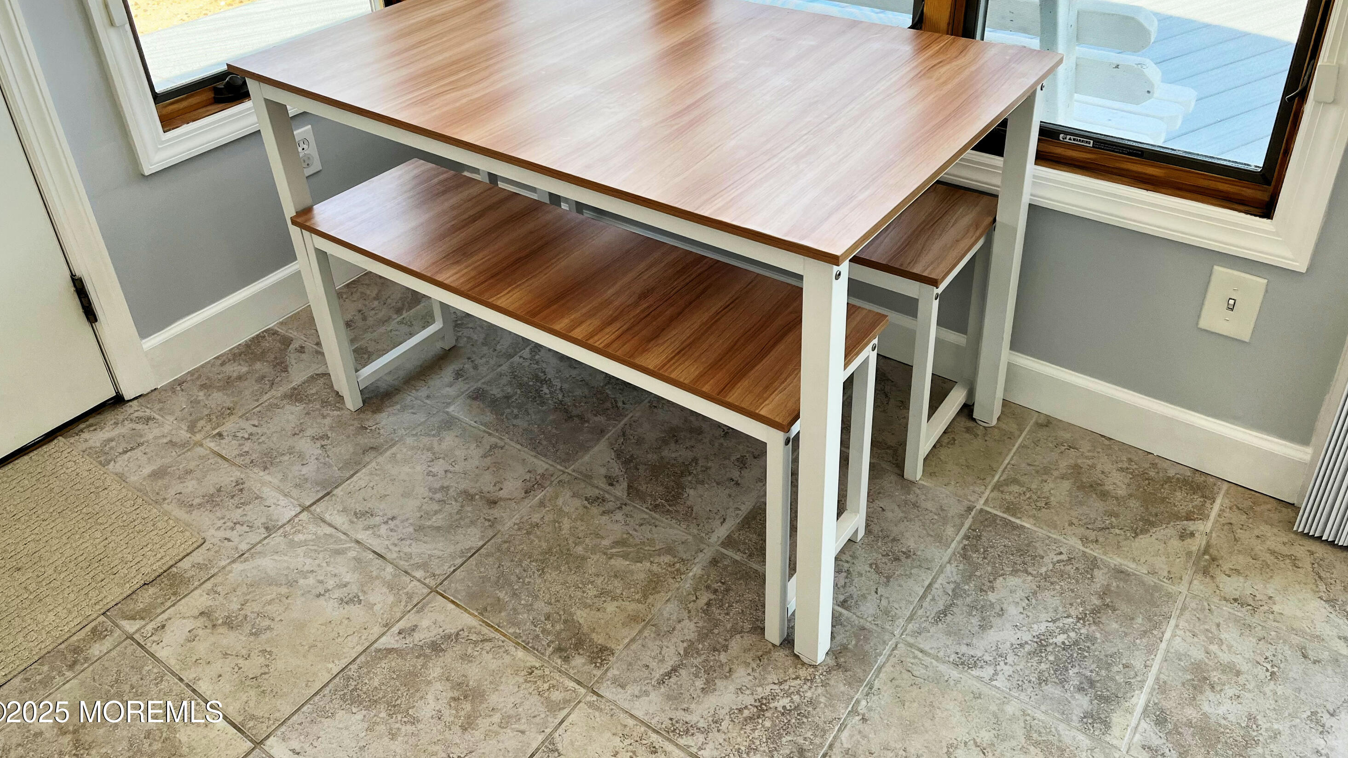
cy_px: 242
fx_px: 1037
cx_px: 672
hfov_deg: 66.1
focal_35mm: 29
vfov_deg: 39.6
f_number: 1.6
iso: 50
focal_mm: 5.1
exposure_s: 1/367
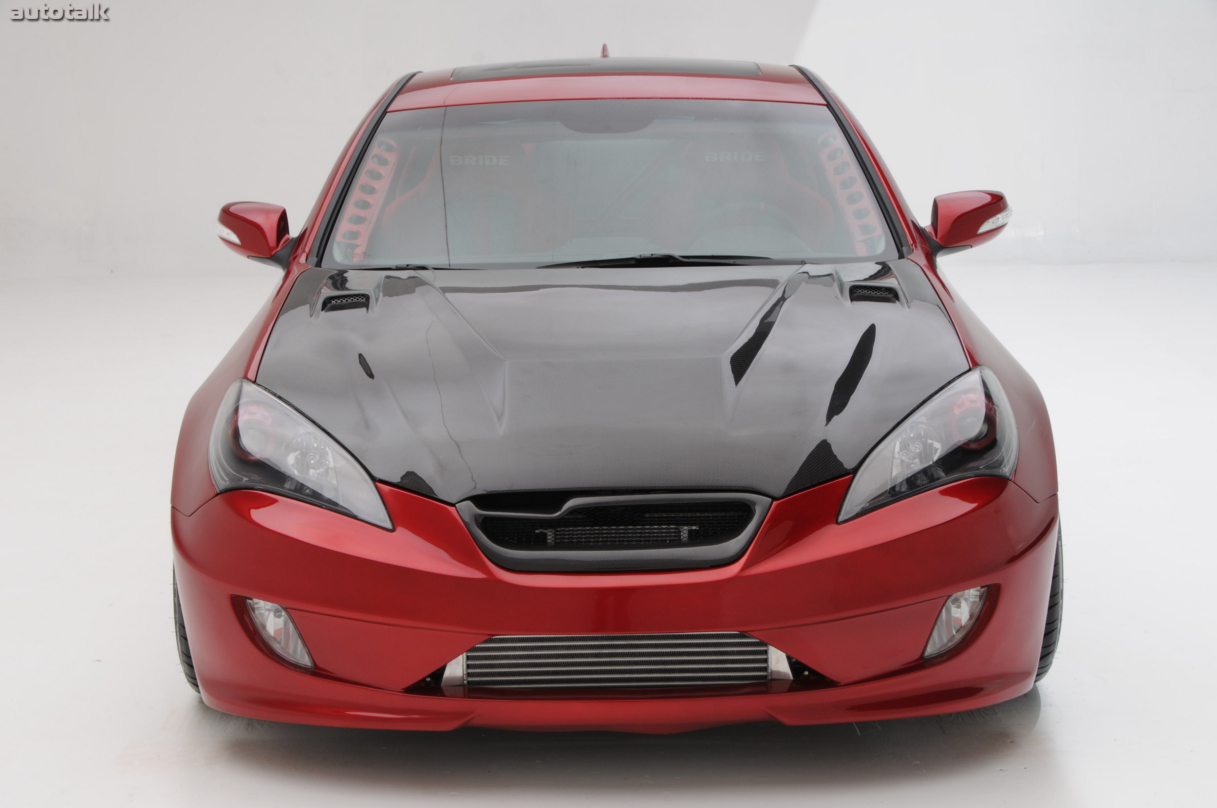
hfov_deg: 30.5
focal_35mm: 66
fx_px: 2229
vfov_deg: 20.6
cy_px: 404
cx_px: 608
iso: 200
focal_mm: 44
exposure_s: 1/160
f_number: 13
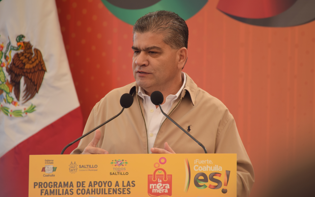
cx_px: 157
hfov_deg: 2.7
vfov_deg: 1.7
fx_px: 6567
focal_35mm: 765
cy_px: 99
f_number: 6.3
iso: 200
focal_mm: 500
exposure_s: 1/250
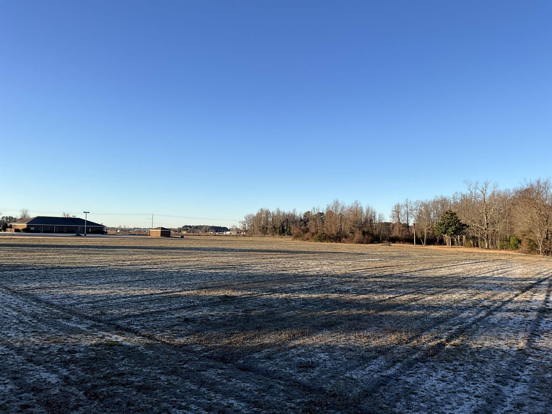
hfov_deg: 61.7
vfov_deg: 48.2
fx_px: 462
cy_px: 207
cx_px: 276
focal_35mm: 29
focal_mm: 3
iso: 25
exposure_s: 1/1144
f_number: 1.8
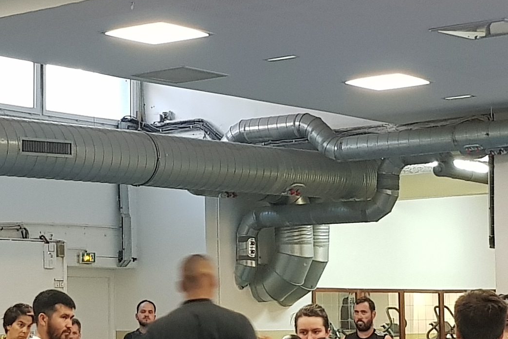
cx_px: 210
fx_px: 1482
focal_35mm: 105
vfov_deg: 13.0
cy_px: 258
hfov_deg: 19.4
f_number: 1.7
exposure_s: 1/33
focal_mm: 4.2
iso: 200
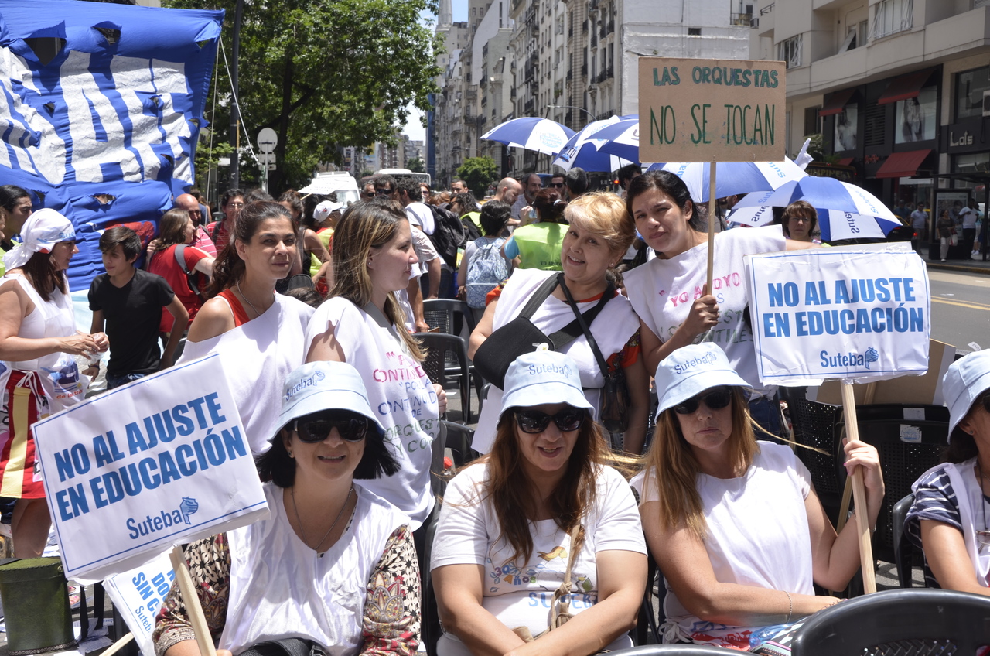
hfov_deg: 43.7
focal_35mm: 45
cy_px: 328
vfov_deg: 29.7
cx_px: 495
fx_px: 1235
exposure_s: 1/250
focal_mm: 30
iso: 100
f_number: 8
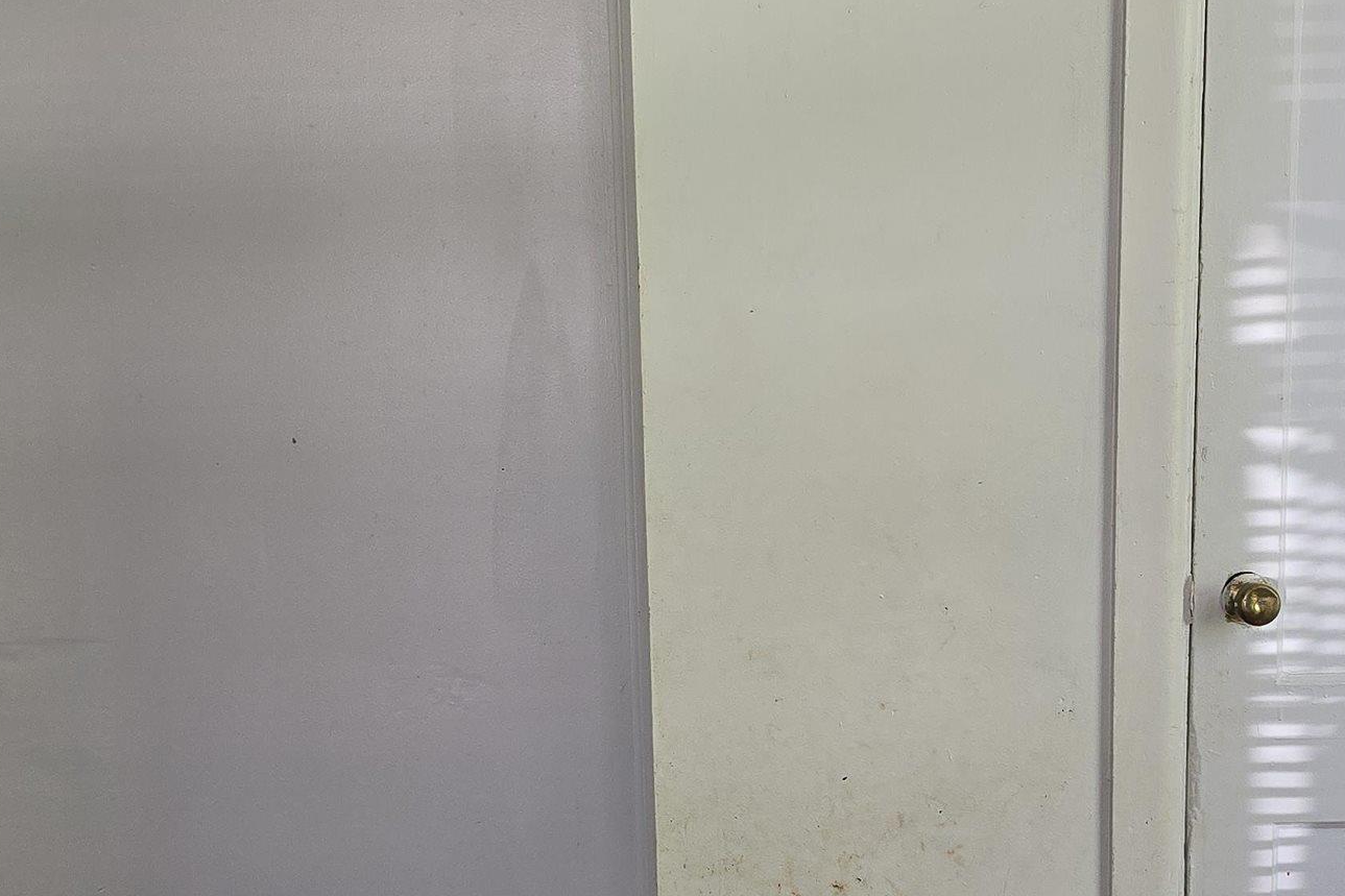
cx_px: 602
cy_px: 562
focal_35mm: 57
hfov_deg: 35.0
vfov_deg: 23.7
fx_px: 2129
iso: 64
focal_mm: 6.3
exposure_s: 1/60
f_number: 1.7
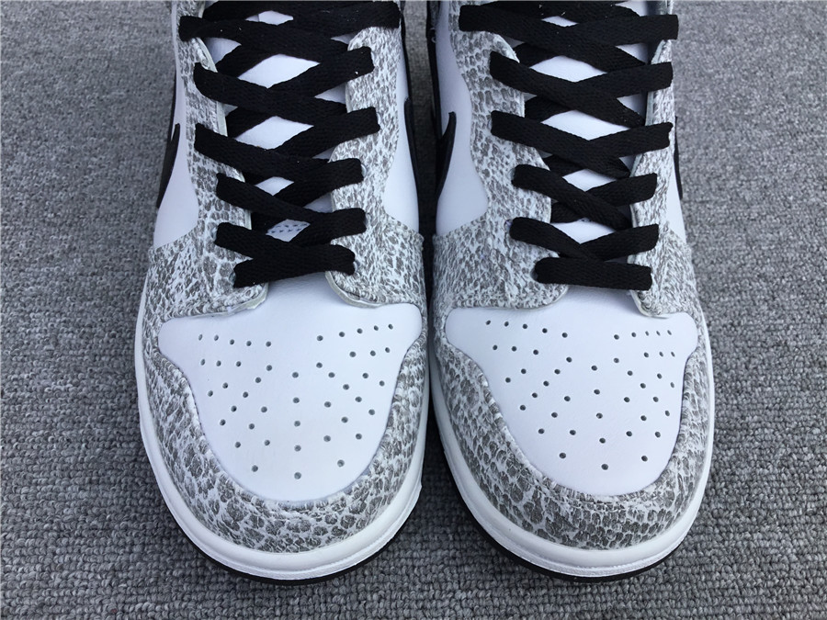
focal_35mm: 31
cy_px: 310
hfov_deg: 58.4
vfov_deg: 45.4
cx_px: 414
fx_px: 741
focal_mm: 3.3
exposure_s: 1/558
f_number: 2.4
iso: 25
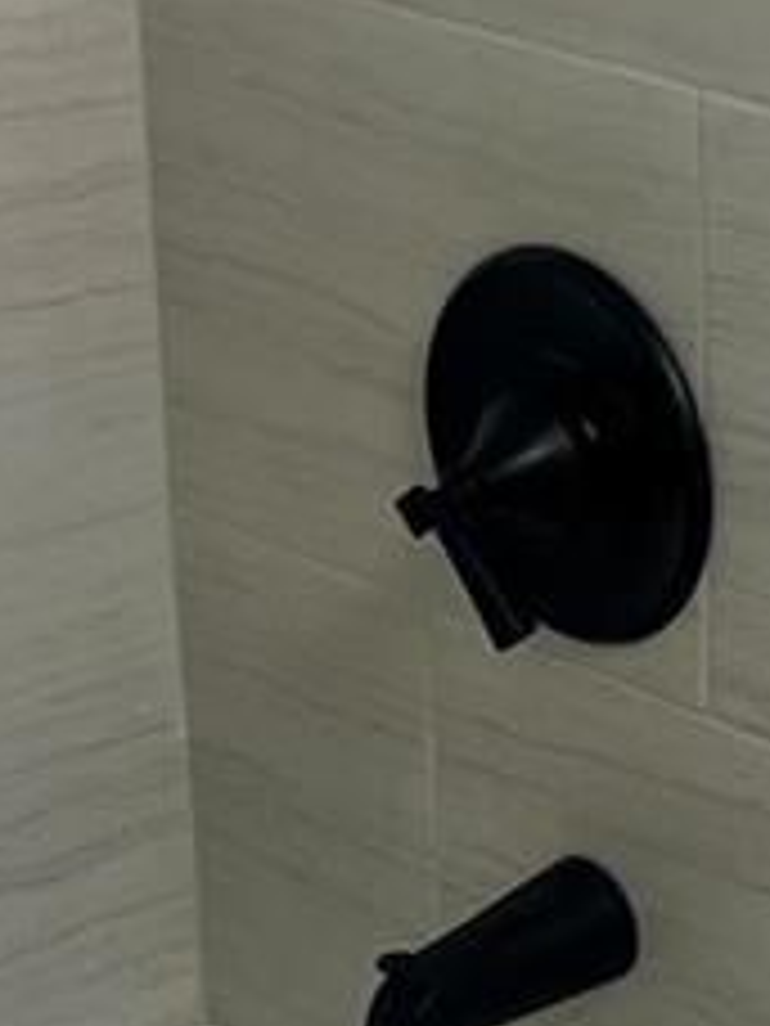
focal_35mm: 137
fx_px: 4063
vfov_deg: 14.4
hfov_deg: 10.4
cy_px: 414
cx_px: 1211
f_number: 1.5
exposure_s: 1/120
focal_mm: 5.7
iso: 100
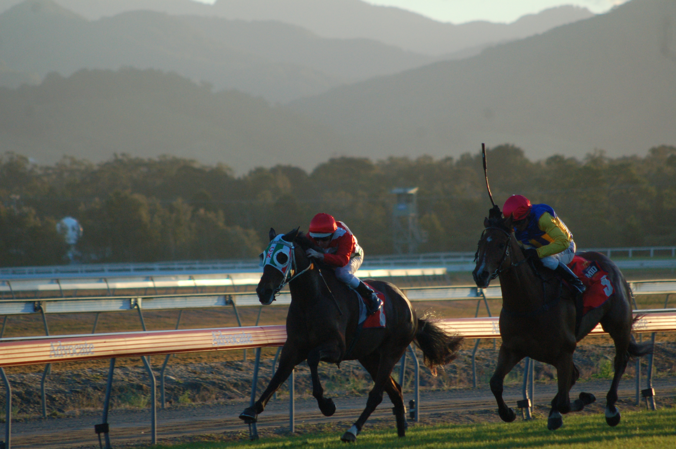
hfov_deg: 6.5
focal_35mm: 315
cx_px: 338
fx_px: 5910
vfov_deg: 4.4
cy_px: 224
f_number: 5.6
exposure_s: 1/800
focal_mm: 210
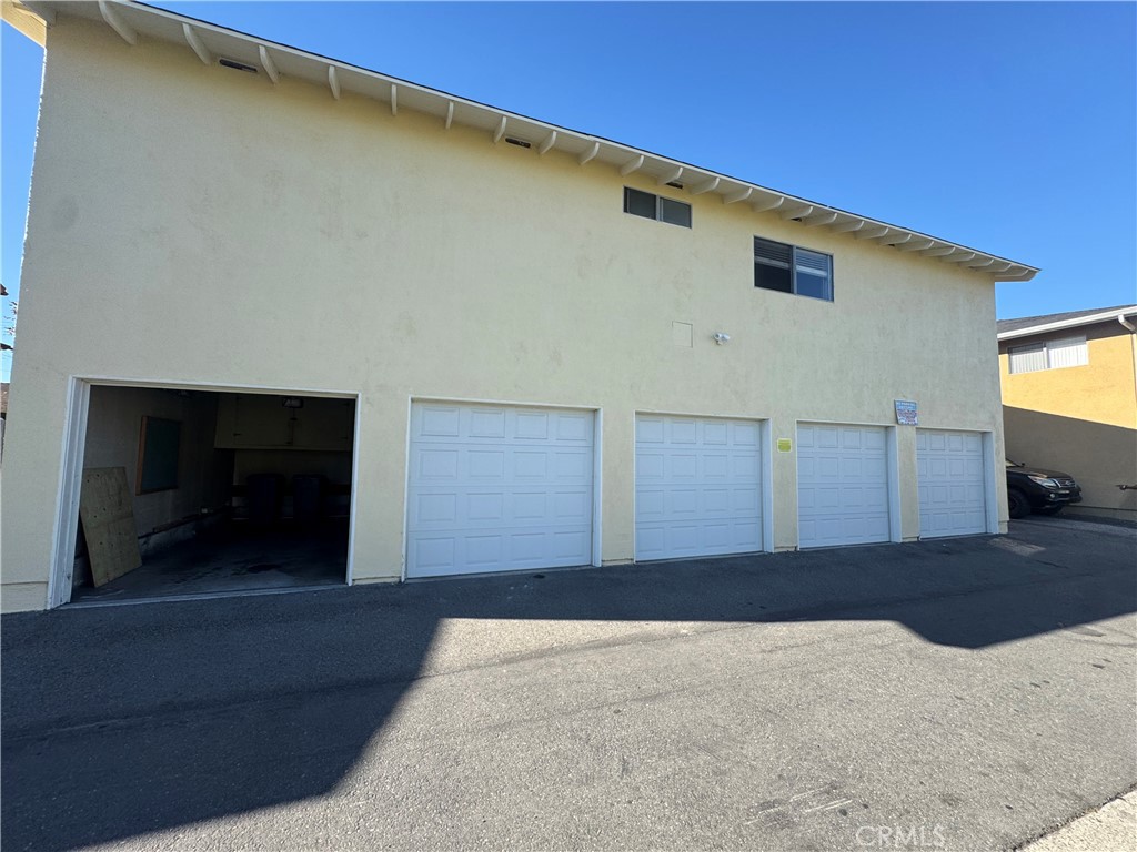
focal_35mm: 14
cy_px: 426
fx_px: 460
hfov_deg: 102.1
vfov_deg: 85.7
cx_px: 568
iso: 40
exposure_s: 1/749
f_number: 2.2
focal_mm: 2.22
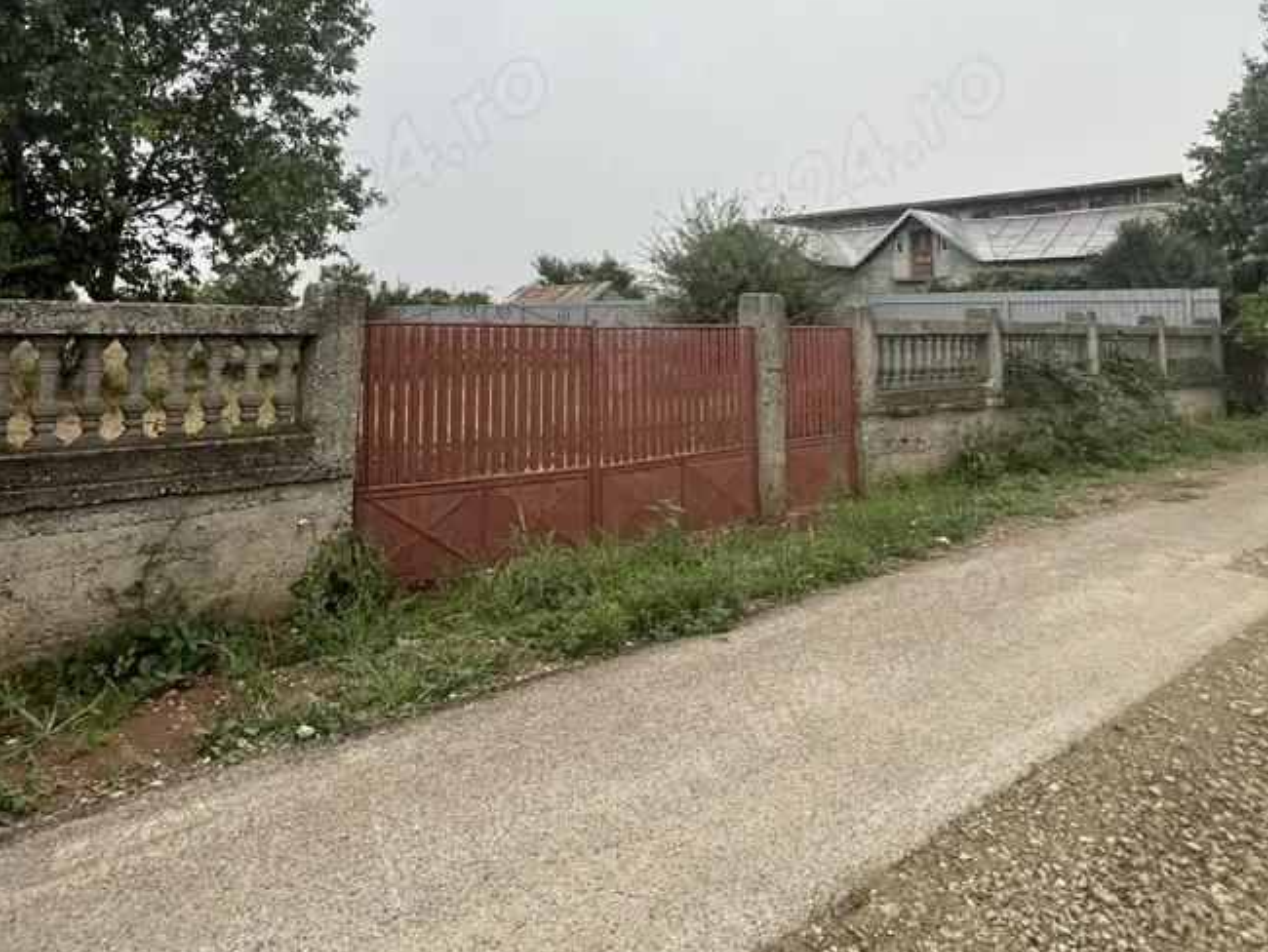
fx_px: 733
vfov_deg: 62.5
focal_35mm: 20
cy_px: 248
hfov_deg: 81.4
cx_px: 564
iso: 32
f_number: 1.8
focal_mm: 1.57
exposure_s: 1/235
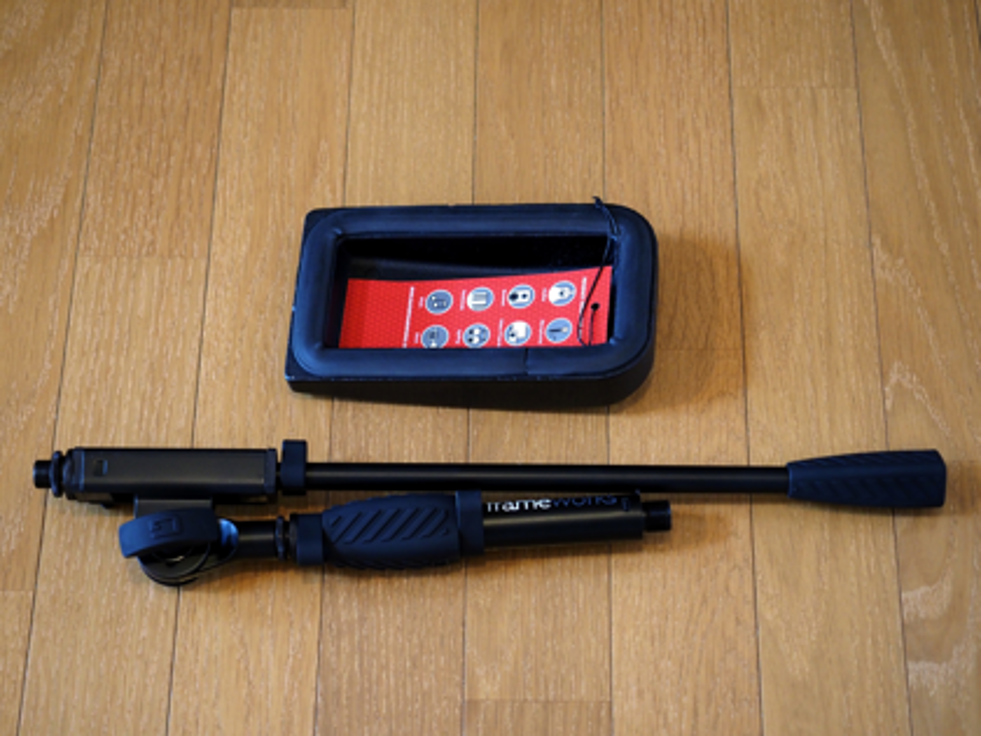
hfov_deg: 24.4
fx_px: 2267
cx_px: 490
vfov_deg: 18.4
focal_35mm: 80
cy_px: 368
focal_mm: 40
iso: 1250
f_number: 2.8
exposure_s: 1/80
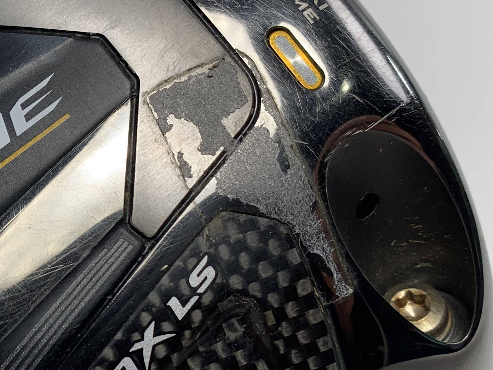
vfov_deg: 21.9
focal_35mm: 67
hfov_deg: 27.4
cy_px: 195
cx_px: 4
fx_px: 954
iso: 25
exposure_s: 1/255
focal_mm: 4.25
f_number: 1.8
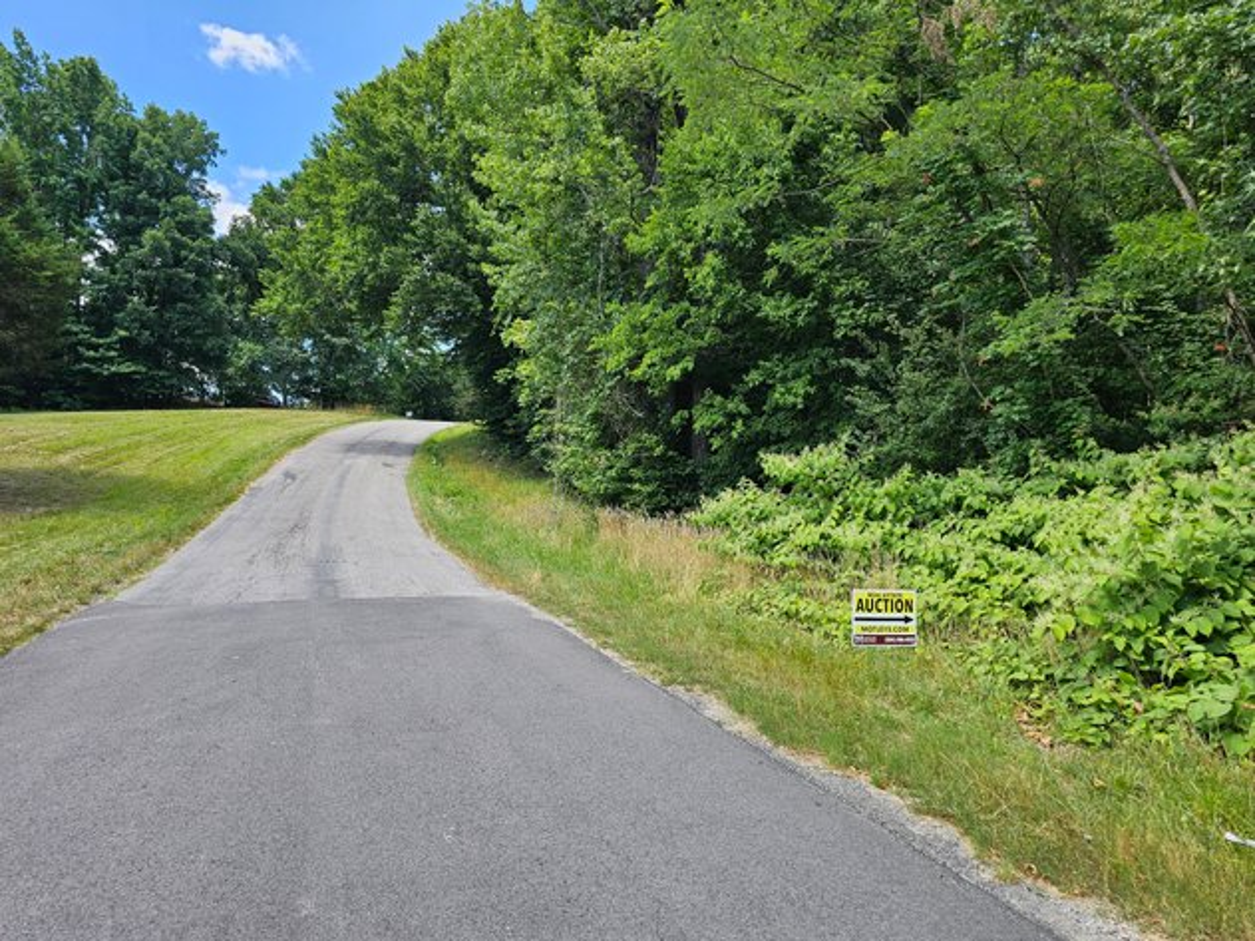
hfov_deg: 73.9
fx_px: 834
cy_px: 470
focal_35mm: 23
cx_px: 628
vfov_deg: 58.9
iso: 12
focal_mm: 6.3
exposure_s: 1/180
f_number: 1.7
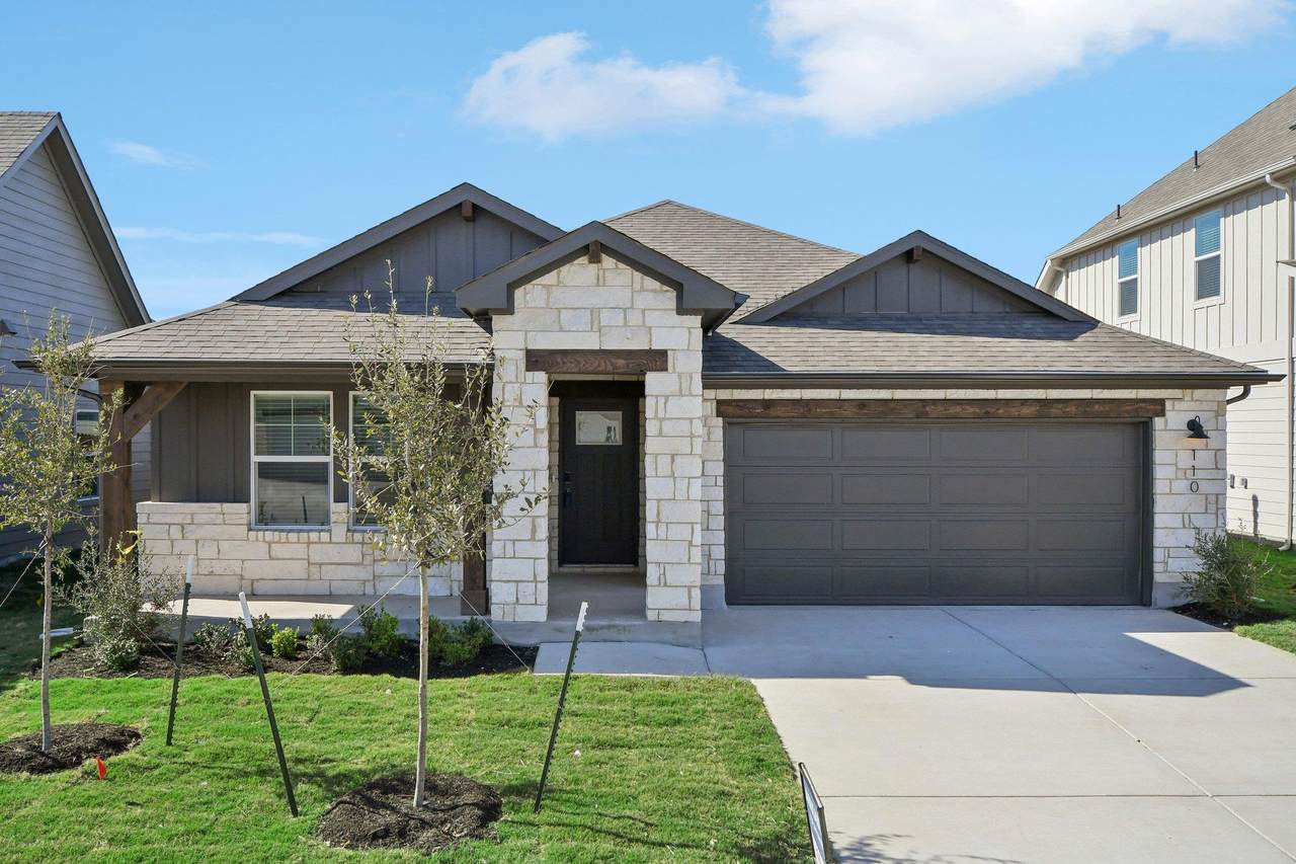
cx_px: 648
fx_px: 1080
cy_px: 432
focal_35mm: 30
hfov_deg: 61.9
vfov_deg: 43.6
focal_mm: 20
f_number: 8
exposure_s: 1/1000
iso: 400
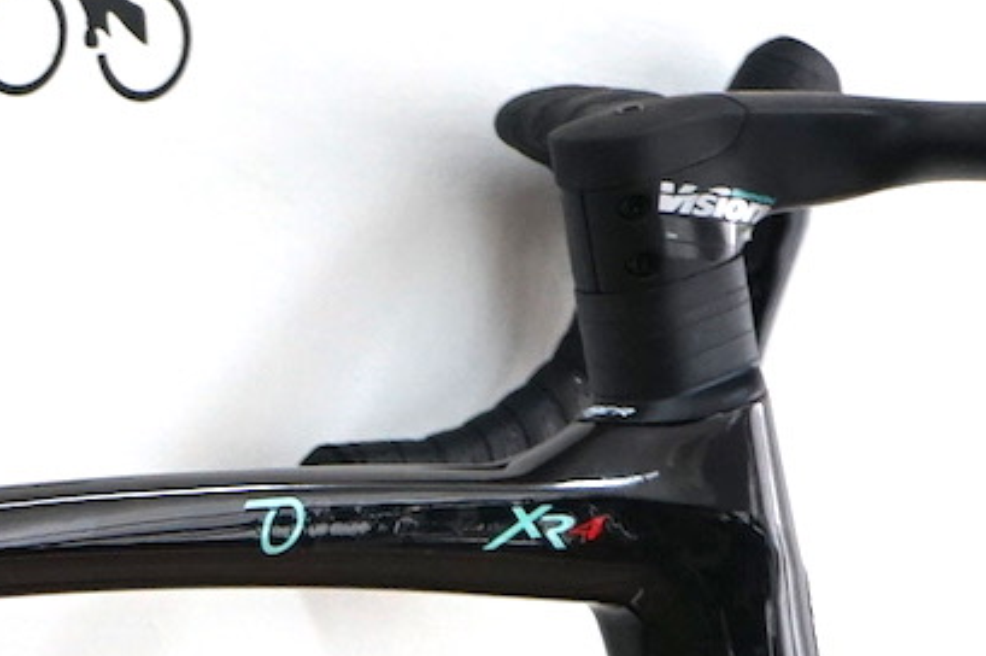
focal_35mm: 235
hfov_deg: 8.5
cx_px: -632
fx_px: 6431
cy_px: 1220
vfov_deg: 5.7
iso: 1000
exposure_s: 1/160
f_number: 4.5
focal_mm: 48
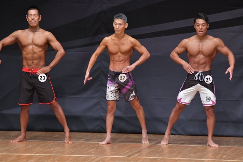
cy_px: 81
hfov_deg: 6.5
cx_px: 122
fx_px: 2125
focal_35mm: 315
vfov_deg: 4.4
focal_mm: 210
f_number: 5.6
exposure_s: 1/400
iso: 6400
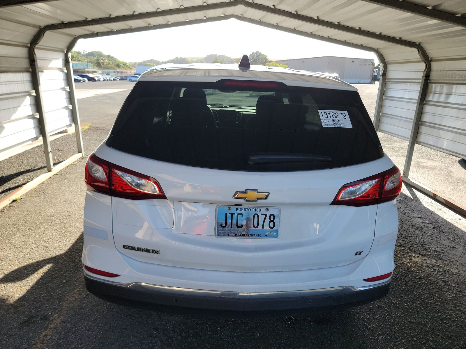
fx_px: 323
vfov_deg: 56.8
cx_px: 233
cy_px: 174
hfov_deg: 71.6
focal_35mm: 24
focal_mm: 6.7
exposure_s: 1/230
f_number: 1.8
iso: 50
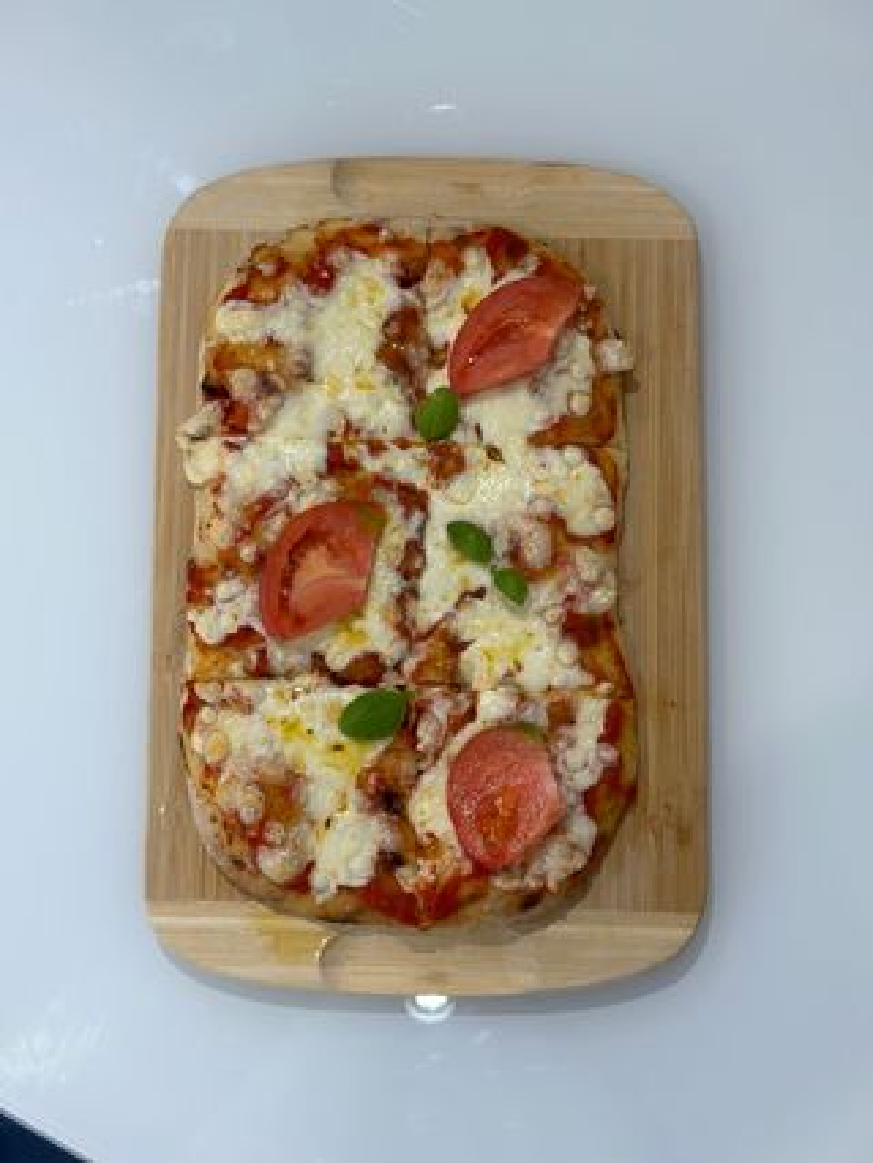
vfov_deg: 39.6
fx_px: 1612
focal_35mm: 48
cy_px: 582
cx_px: 436
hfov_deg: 30.3
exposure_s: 1/147
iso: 64
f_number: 1.78
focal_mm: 6.86
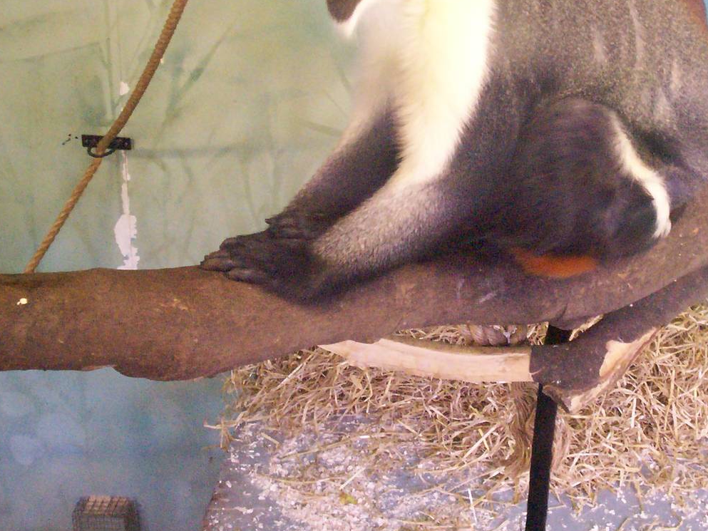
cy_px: 110
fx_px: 1186
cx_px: 505
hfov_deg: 32.8
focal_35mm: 58
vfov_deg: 24.8
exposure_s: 1/8
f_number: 4.5
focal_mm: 5.9
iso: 302
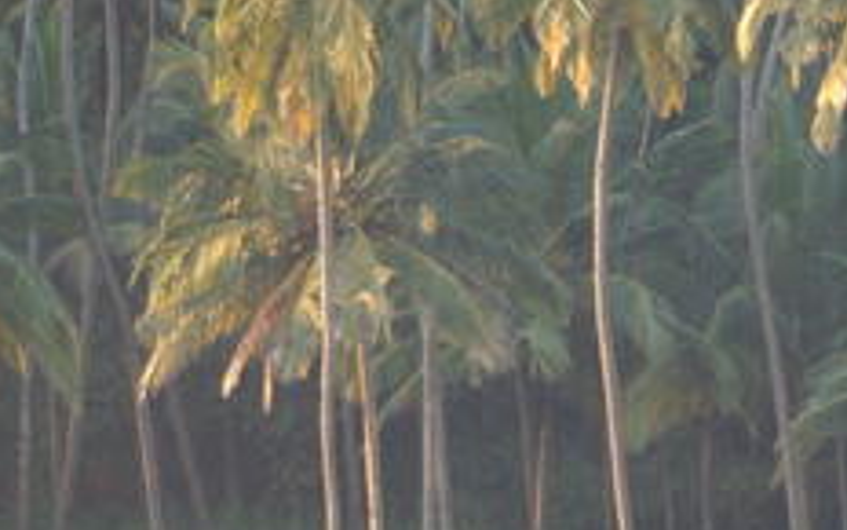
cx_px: 832
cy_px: 742
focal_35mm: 590
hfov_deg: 3.6
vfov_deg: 2.2
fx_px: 13619
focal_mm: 140
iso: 250
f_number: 5.6
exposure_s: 1/80
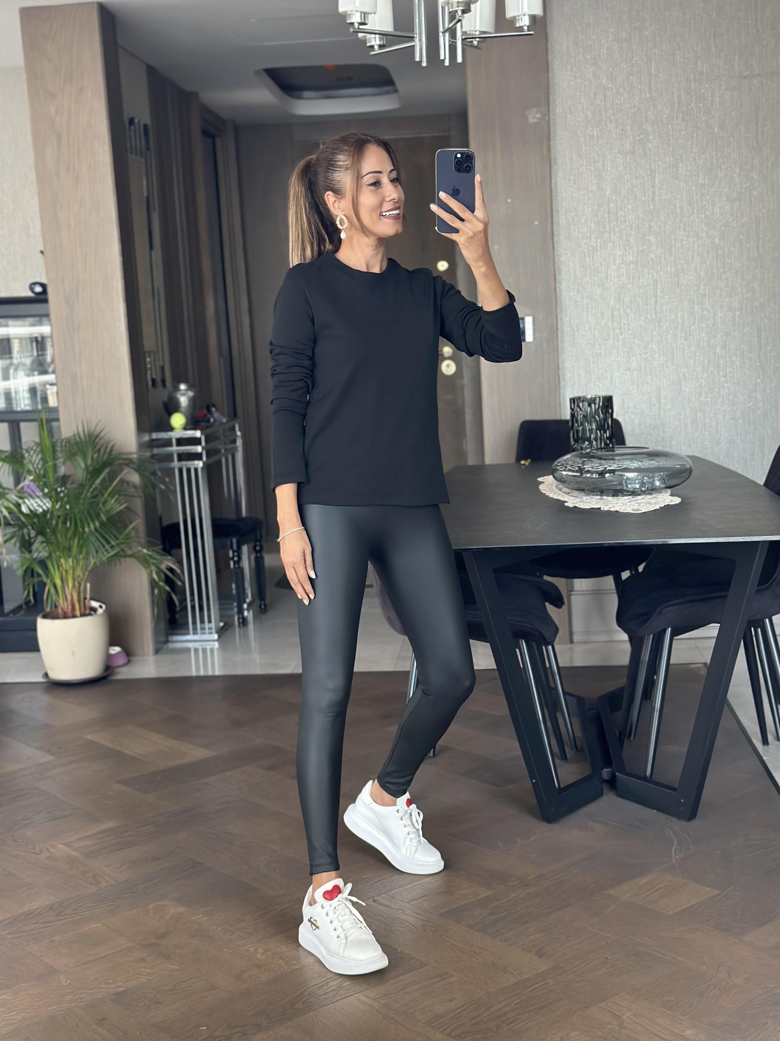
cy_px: 520
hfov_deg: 30.3
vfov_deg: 39.7
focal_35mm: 48
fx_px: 1442
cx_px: 390
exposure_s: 1/60
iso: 250
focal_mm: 6.86
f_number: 1.78
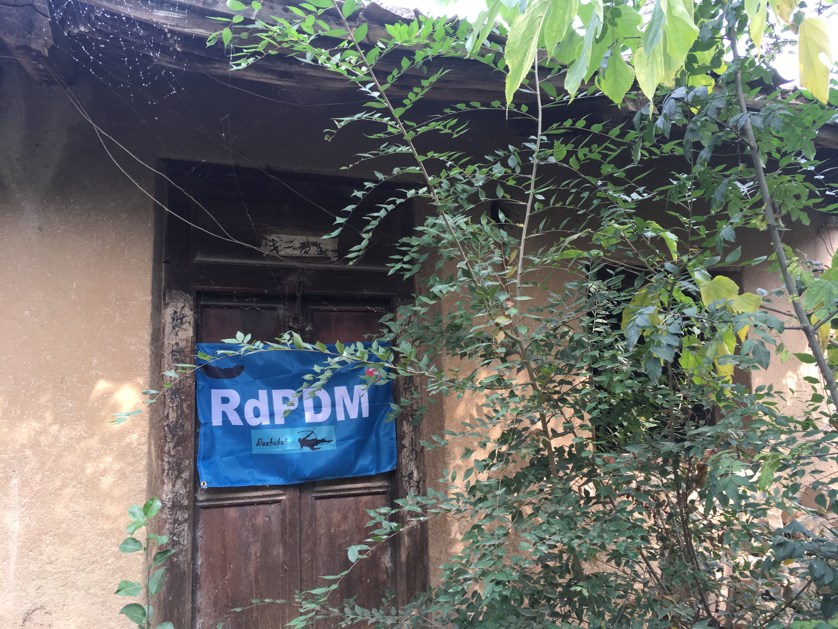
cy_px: 314
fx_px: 702
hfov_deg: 61.7
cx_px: 419
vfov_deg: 48.2
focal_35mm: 29
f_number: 2.2
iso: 40
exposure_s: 1/100
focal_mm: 4.15
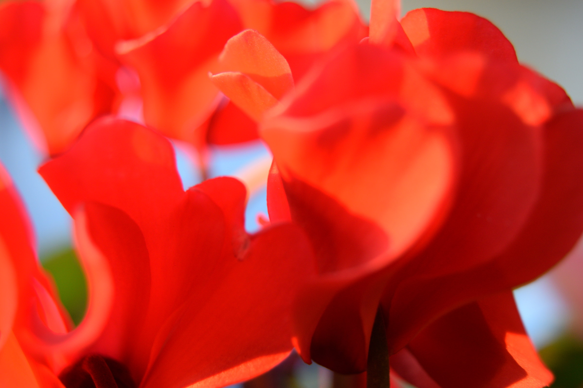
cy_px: 194
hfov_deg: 29.2
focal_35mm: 69
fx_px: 1117
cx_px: 292
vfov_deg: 19.7
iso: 450
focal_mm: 46
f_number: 5.6
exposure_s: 1/80
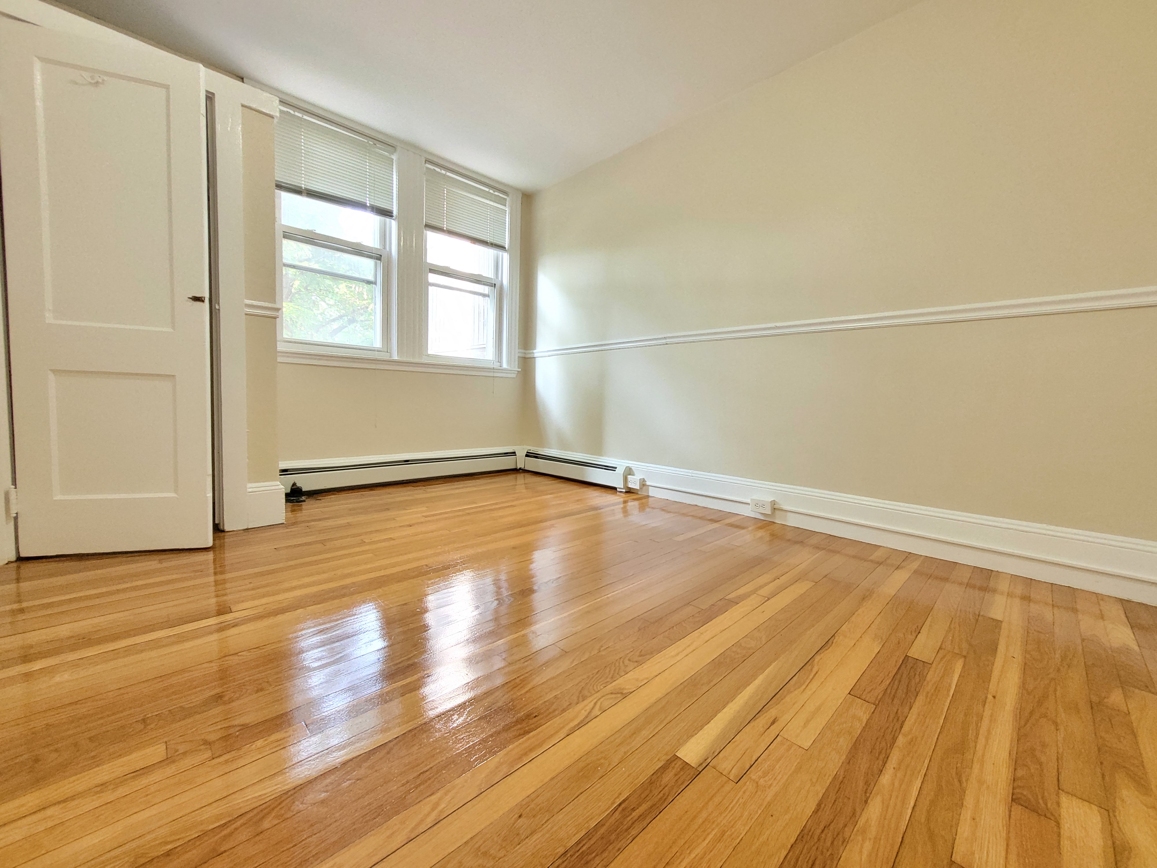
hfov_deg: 106.2
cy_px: 434
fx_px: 435
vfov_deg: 89.9
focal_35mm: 13
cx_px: 578
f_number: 2.2
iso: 640
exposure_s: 1/29
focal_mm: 1.74
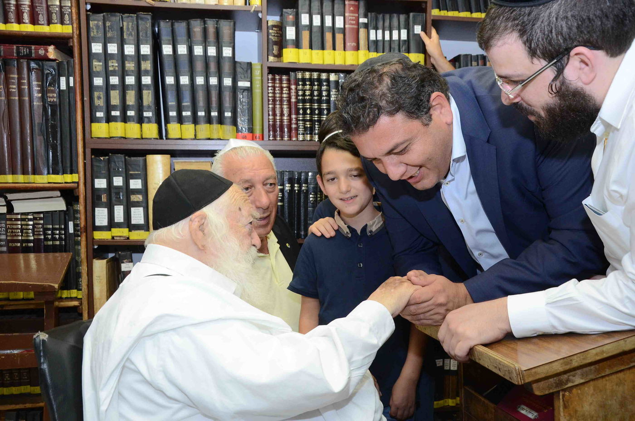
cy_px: 210
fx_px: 634
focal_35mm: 36
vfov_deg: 36.7
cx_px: 318
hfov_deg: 53.2
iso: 800
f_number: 5.6
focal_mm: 24
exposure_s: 1/60
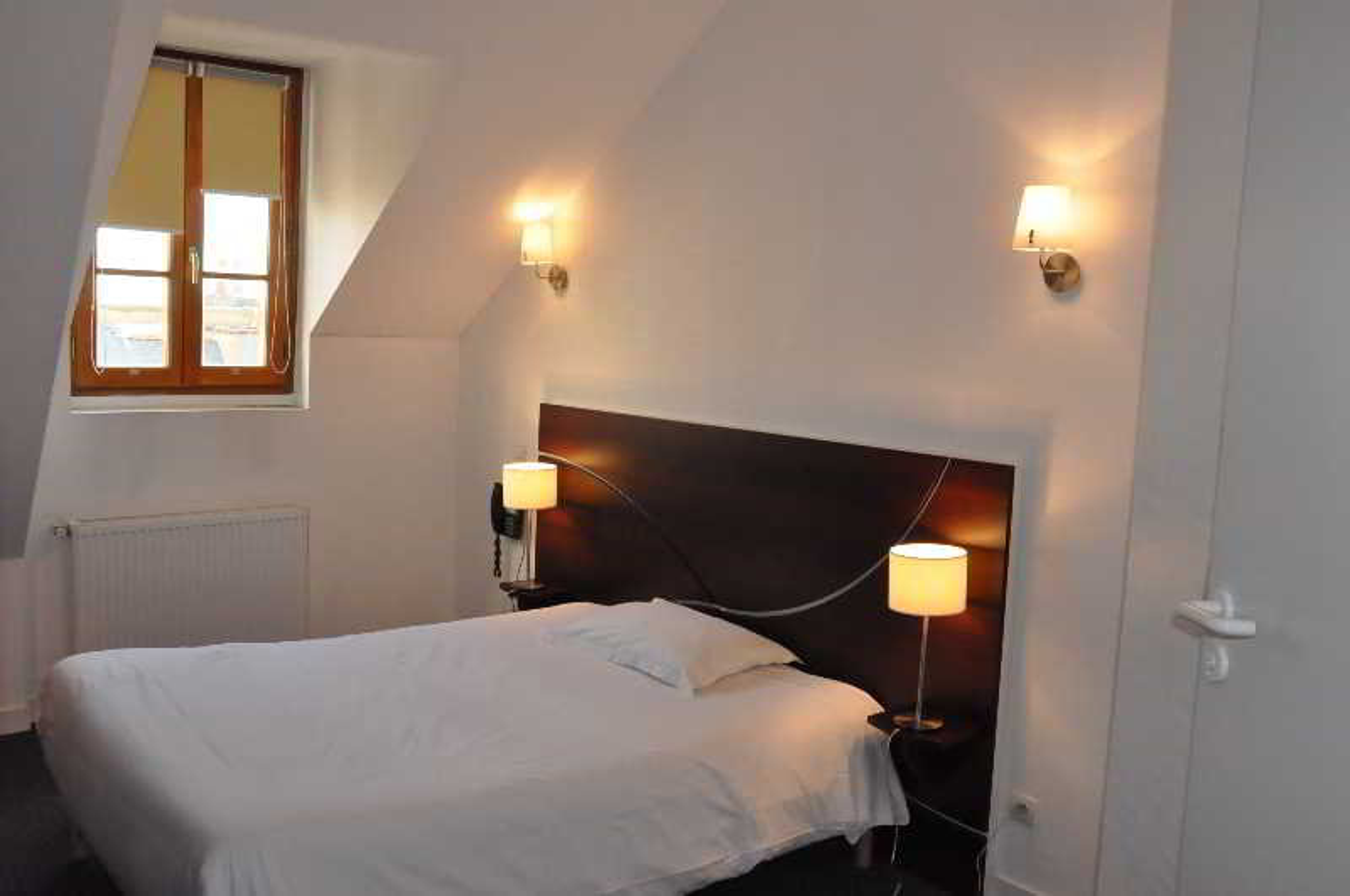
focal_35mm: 32
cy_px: 448
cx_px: 675
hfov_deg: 59.6
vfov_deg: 41.6
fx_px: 1180
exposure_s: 1/200
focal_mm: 21
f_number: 8
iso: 3200
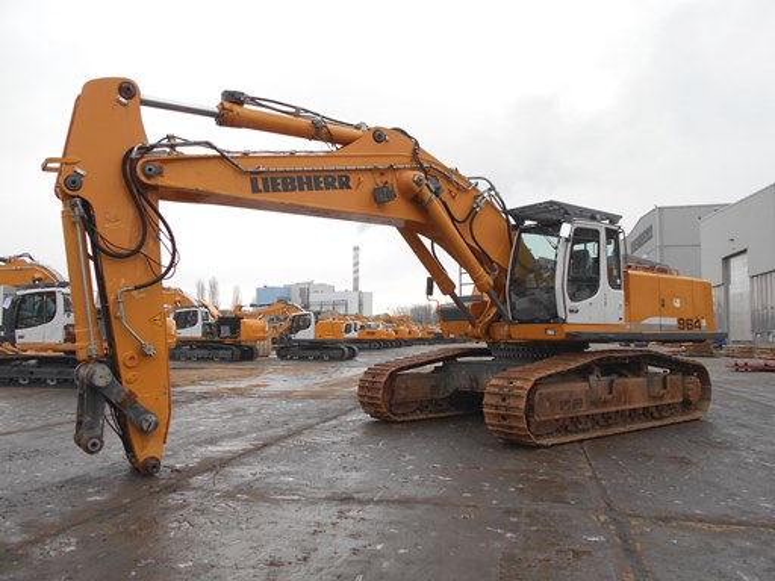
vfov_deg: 53.1
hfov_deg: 67.3
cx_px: 388
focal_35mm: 26
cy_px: 290
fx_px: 582
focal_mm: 4.6
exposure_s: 1/200
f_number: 3.2
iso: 80
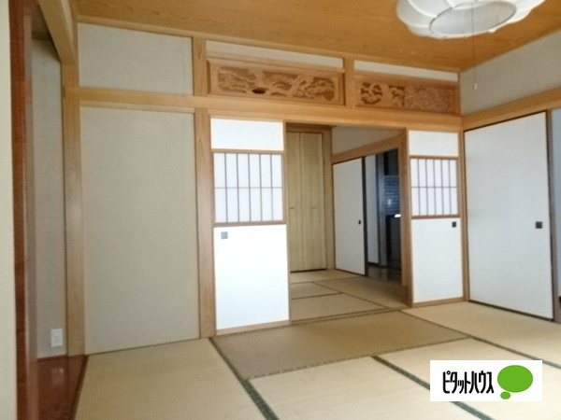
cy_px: 210
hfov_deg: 71.6
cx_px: 280
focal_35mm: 24
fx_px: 389
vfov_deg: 56.8
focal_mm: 4.1
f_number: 3.5
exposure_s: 1/4
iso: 1250
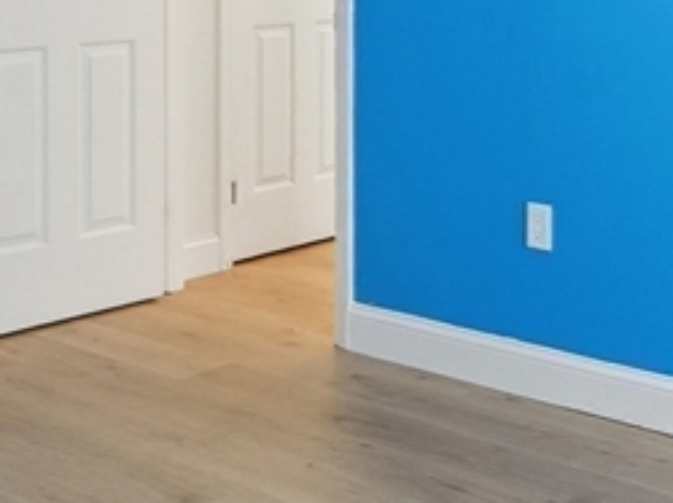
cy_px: -69
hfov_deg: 29.9
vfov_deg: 21.3
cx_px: 320
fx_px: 1262
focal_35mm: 65
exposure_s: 1/125
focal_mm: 11
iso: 400
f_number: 7.1
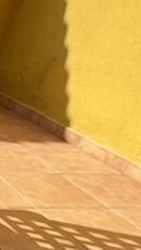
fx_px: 432
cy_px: 197
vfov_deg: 31.6
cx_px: -291
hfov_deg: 11.0
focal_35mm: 65
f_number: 2.2
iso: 50
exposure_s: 1/605
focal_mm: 2.22
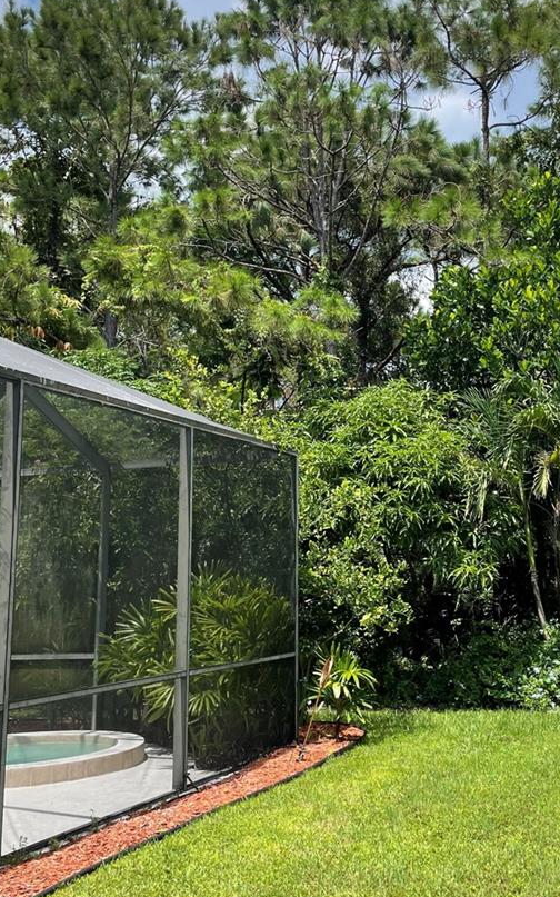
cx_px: 421
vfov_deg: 48.2
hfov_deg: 30.7
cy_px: 407
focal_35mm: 41
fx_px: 1002
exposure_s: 1/2092
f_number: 1.6
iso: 32
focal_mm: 4.2
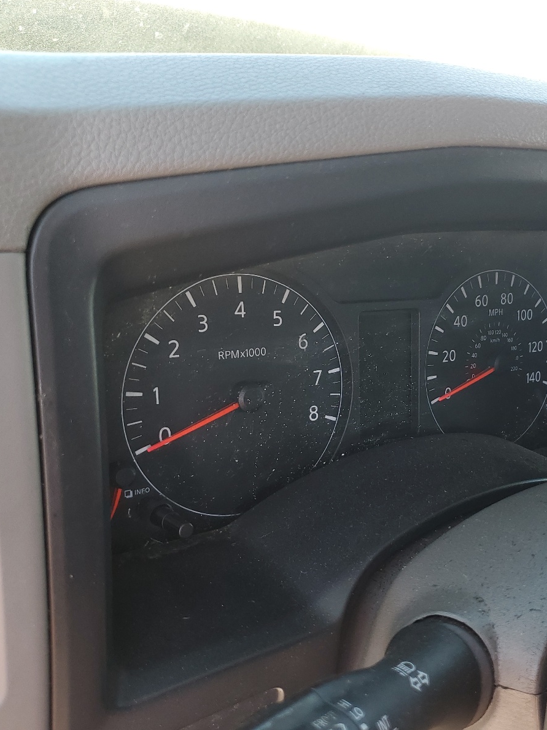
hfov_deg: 39.7
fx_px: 738
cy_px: 363
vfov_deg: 52.6
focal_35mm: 35
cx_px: 405
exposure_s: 1/132
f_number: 1.5
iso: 50
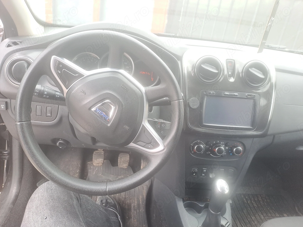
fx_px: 219
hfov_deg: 69.4
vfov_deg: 54.9
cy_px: 114
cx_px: 152
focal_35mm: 25
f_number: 1.8
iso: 50
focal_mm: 4.65
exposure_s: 1/50
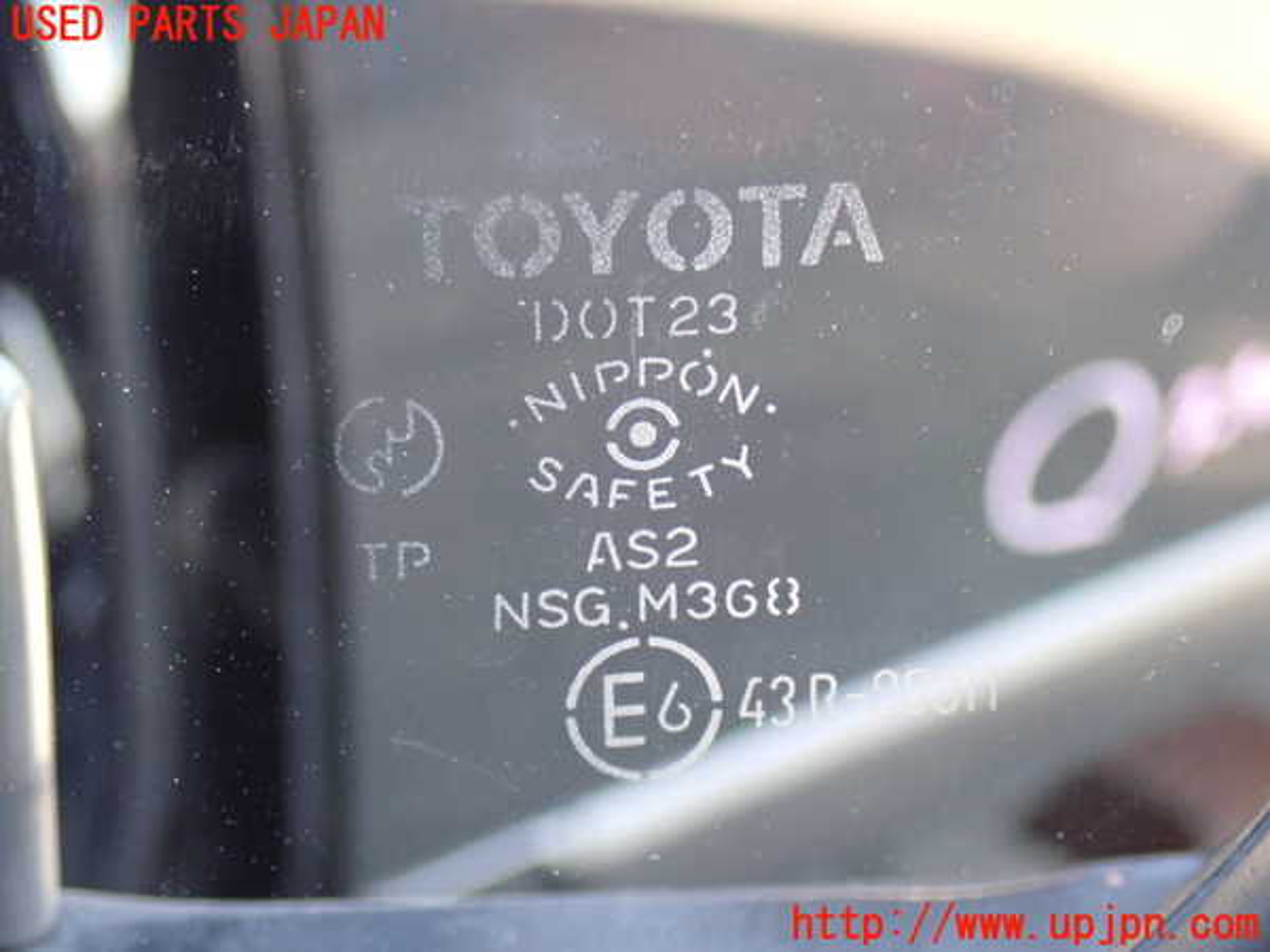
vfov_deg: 19.1
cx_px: 635
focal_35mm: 77
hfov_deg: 25.3
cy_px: 476
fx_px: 2825
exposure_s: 1/60
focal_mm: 13.65
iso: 800
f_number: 4.1
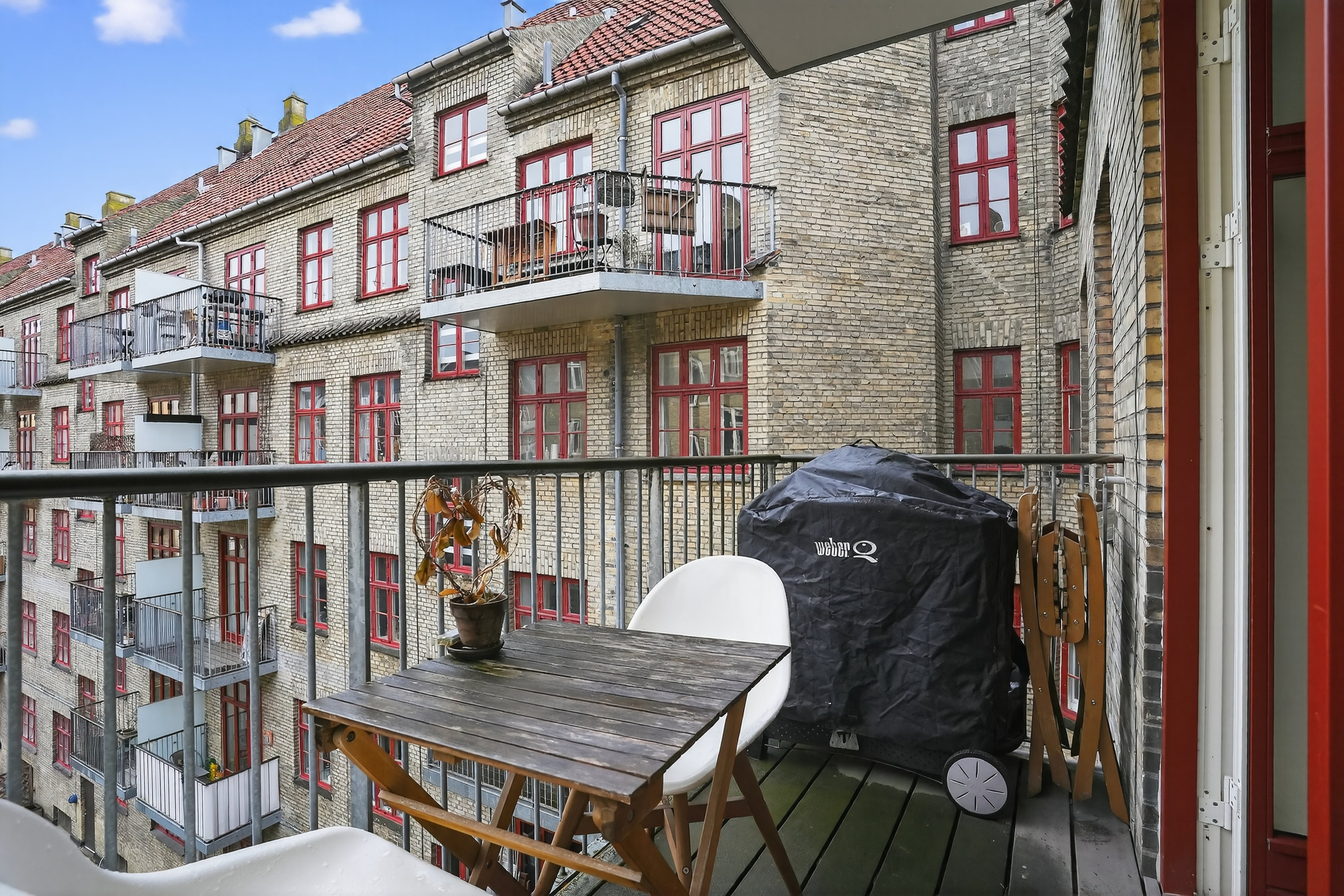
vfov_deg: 70.4
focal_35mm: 17
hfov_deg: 93.3
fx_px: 635
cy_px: 448
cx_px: 672
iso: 320
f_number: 8
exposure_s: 1/80
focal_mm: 17
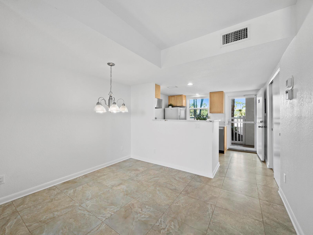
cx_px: 156
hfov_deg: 102.0
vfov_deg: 85.7
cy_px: 118
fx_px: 127
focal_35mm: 14
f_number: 11
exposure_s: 1/2.5
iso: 320
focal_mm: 7
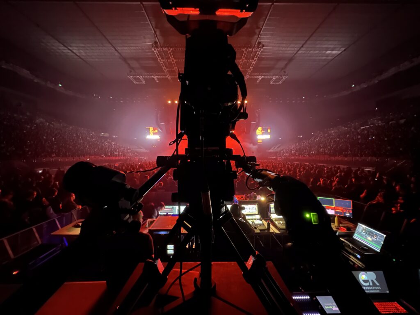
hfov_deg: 102.1
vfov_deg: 85.7
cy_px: 158
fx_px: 170
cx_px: 210
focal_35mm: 14
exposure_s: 1/8
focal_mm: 2.22
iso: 2000
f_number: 2.2
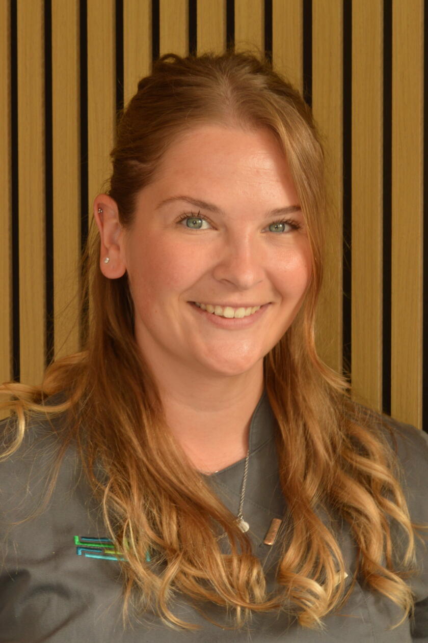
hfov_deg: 8.7
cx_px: 214
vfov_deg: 13.1
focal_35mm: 158
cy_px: 322
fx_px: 2813
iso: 400
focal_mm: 105
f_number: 20
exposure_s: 1/8
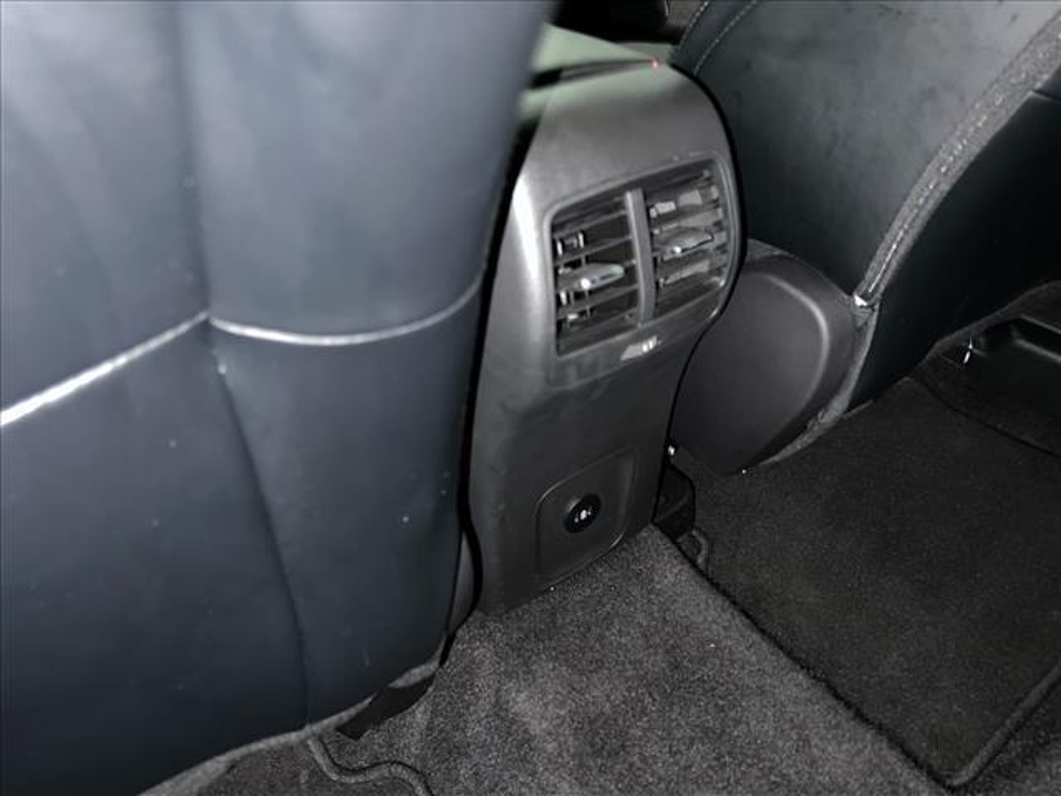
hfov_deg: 67.3
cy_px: 398
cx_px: 530
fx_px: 797
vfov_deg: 53.1
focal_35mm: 26
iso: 125
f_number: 1.5
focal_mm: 5.7
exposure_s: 1/4
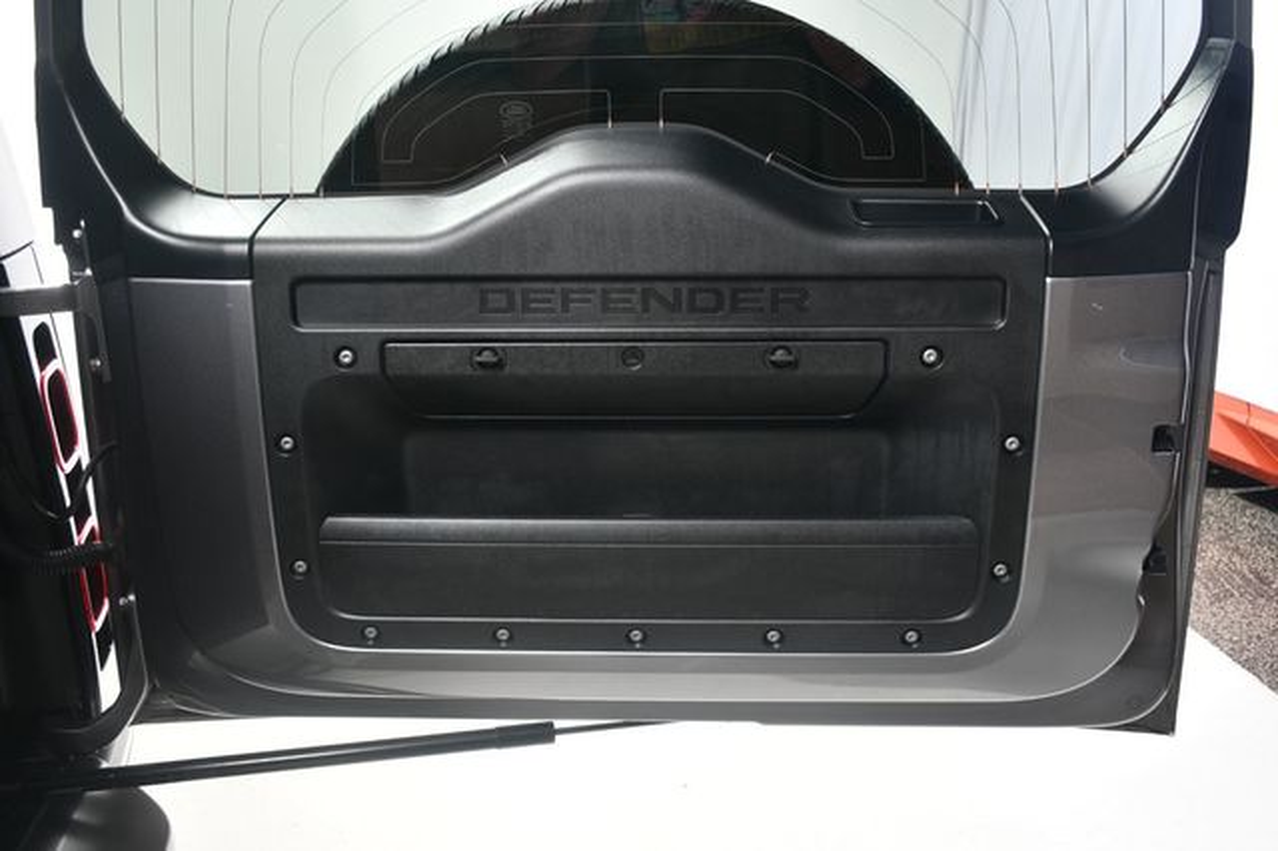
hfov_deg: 57.2
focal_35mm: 33
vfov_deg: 39.9
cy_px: 426
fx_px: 1171
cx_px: 639
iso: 100
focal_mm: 22
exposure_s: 1/160
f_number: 6.3
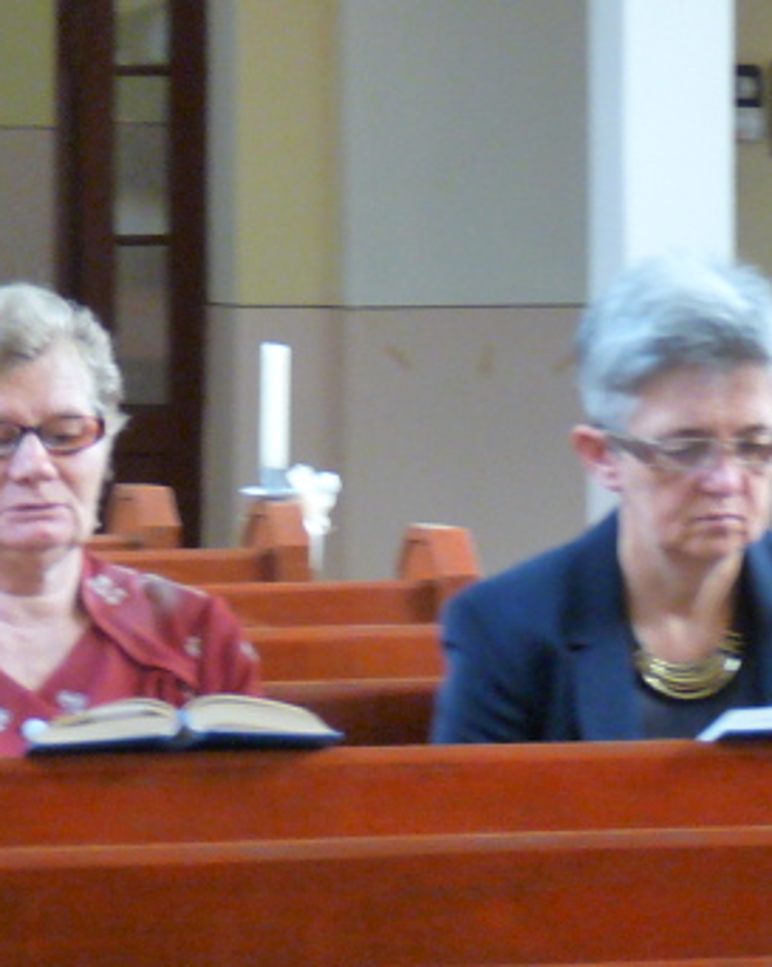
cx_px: 438
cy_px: 407
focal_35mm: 245
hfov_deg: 6.3
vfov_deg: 7.9
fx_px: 7007
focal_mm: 13.3
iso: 400
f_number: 3.4
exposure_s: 1/8
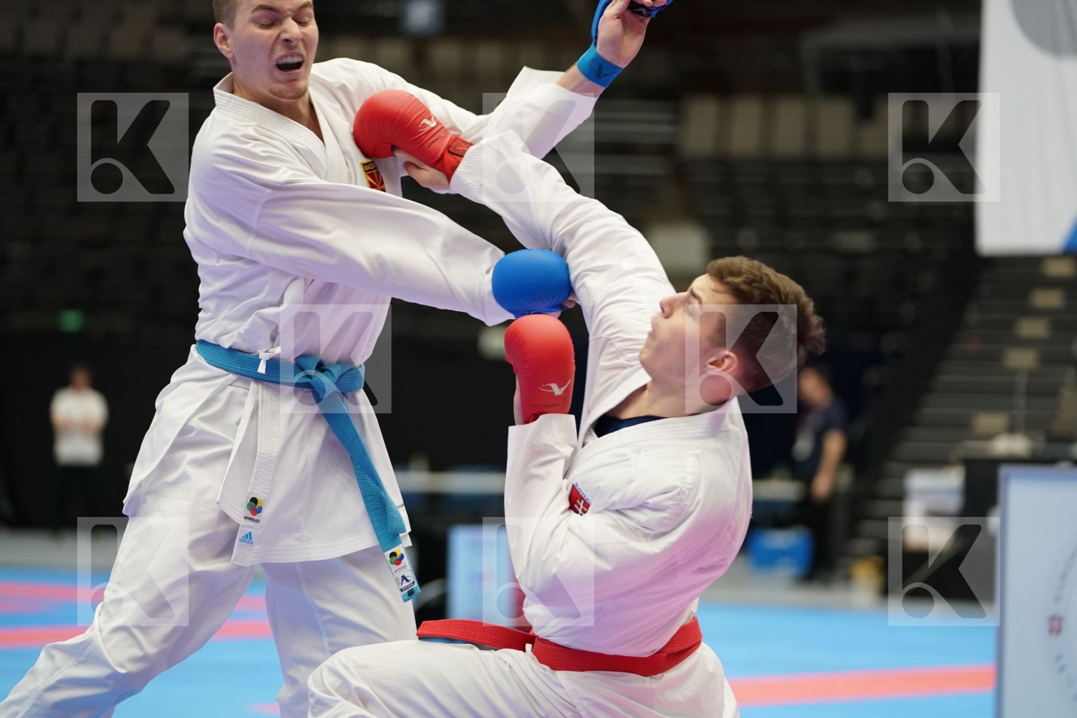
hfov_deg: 16.0
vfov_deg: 10.7
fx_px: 3829
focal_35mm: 128
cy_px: 359
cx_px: 538
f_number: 2.8
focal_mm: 128
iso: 3200
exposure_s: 1/1000
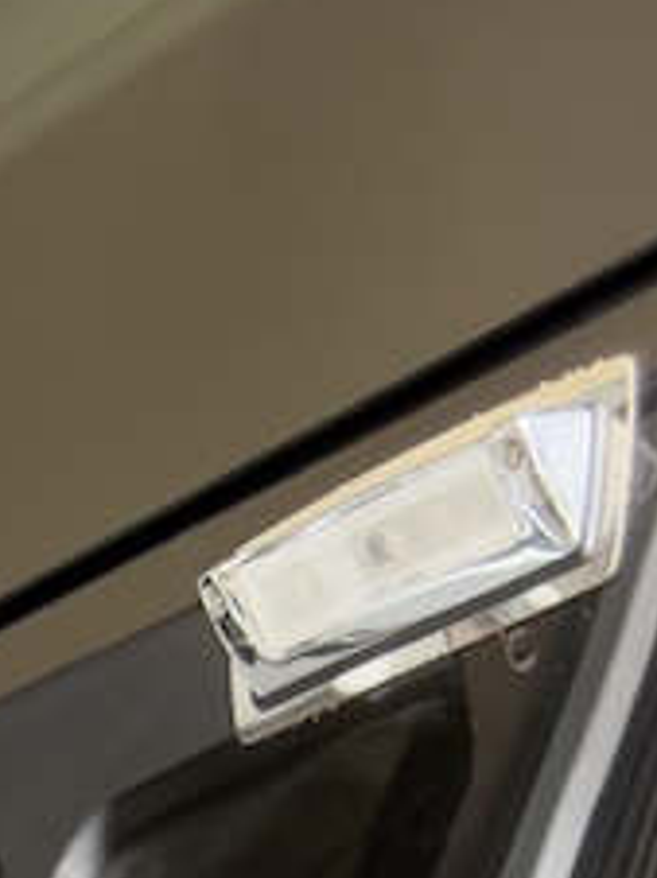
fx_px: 4640
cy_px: 2444
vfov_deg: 9.1
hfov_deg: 7.5
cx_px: -968
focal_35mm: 183
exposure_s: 1/60
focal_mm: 6.76
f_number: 1.78
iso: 200
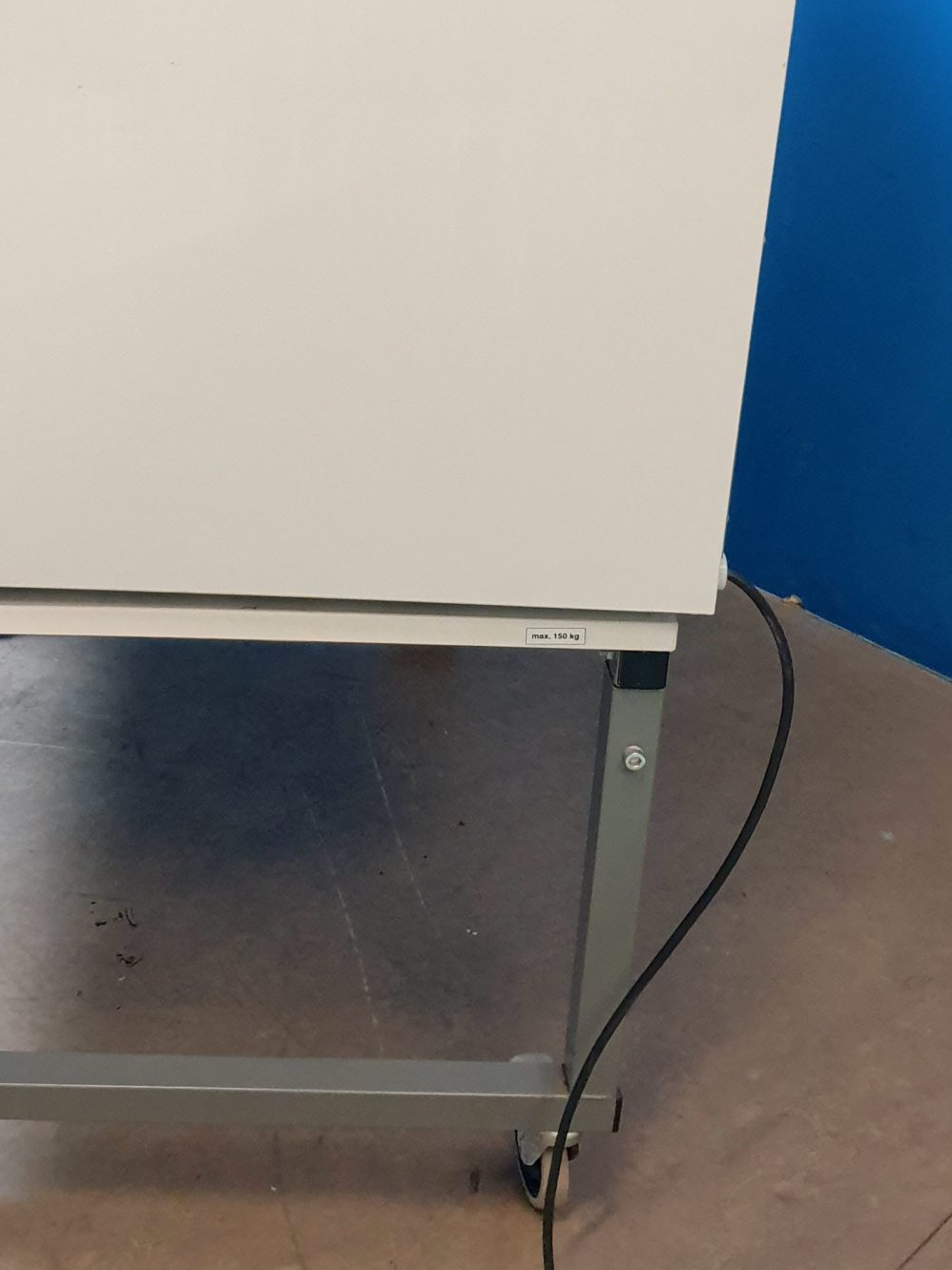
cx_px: 213
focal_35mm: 50
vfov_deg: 37.1
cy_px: 297
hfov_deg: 28.6
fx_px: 1834
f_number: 1.5
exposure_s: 1/50
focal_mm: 4.3
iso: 250
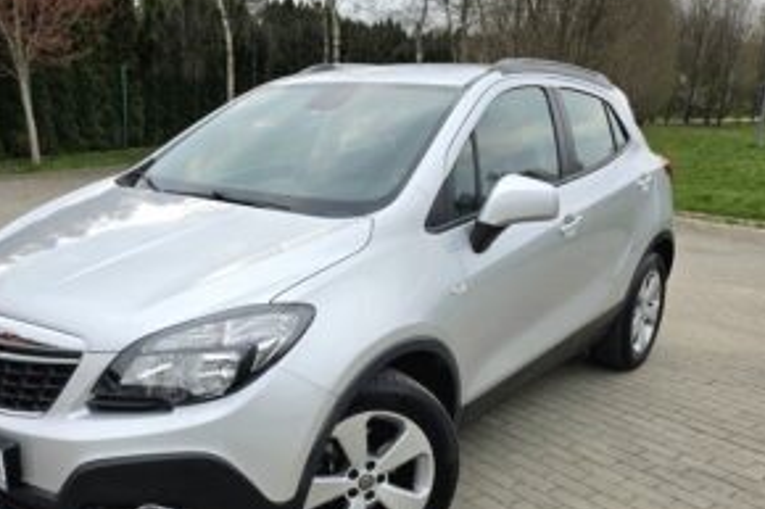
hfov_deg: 56.6
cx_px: 290
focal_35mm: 33
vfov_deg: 39.7
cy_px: 311
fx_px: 701
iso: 64
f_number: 1.4
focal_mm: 6.5
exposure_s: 1/3333
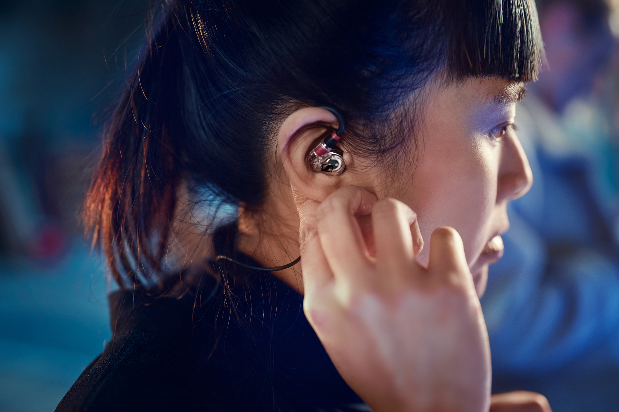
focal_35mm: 50
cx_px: 310
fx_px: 859
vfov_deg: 27.0
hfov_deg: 39.6
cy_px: 206
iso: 800
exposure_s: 1/100
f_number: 2.2
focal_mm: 50
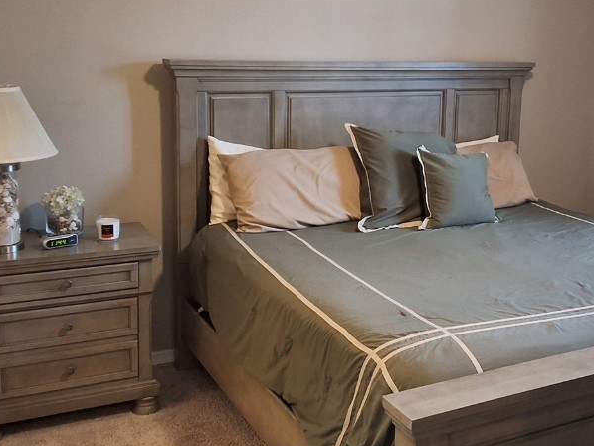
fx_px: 824
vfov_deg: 30.2
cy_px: 168
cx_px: 388
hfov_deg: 39.3
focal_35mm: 48
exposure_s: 1/30
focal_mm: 2.91
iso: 200
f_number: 1.9
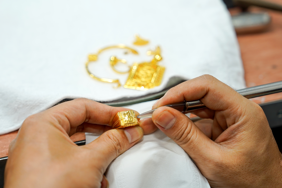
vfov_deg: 19.5
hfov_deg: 28.8
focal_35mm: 70
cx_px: 141
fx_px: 548
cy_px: 94
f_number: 4.5
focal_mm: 70
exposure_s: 1/160
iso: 500
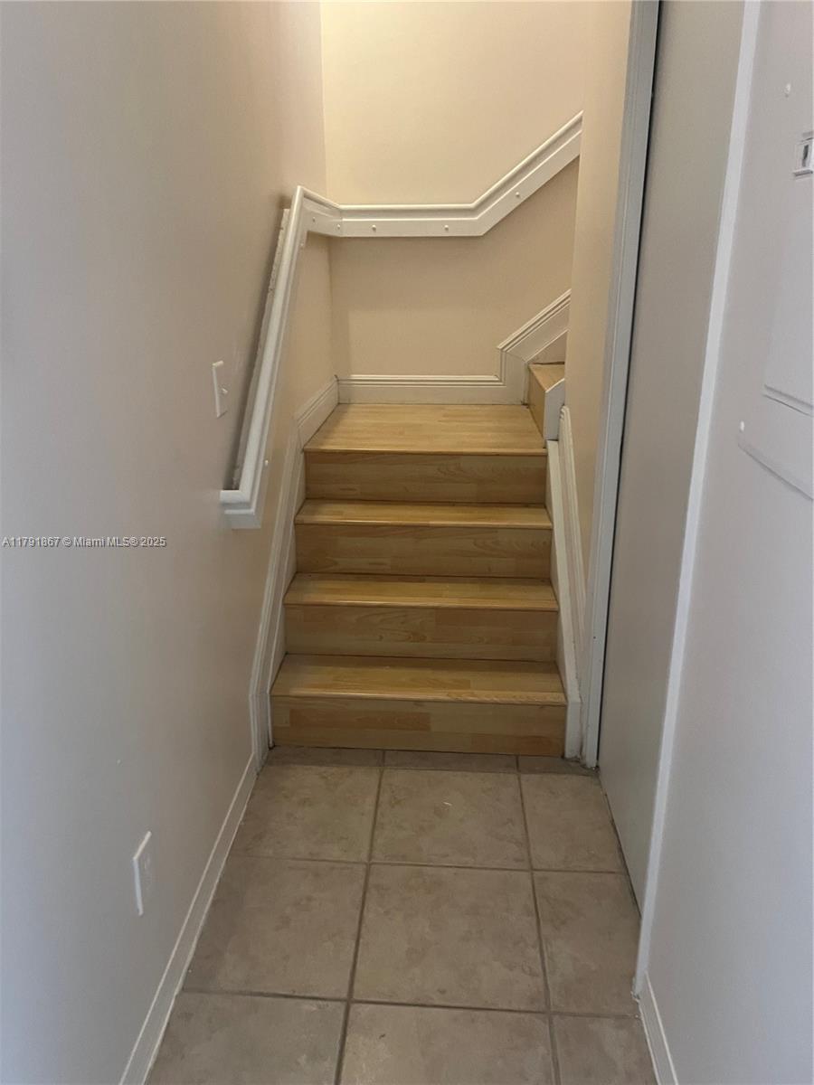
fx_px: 815
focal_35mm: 26
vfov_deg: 67.3
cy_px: 542
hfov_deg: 53.1
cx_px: 407
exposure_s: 1/60
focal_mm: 5.7
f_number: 1.5
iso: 250
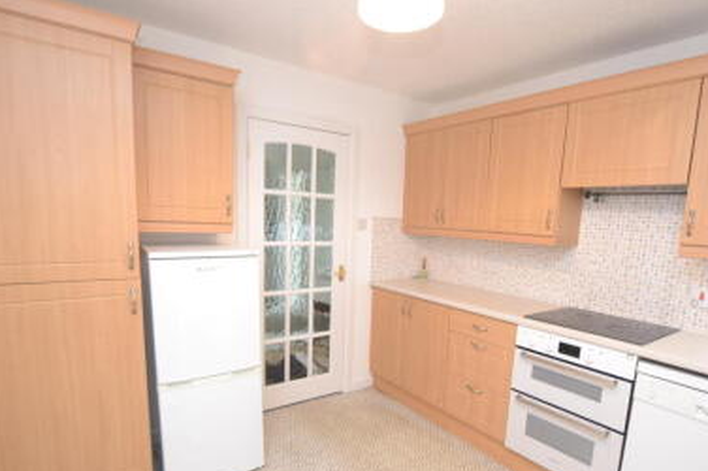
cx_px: 378
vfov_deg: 63.9
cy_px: 282
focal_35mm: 19
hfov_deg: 86.8
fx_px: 373
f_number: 3.5
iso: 1400
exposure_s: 1/60
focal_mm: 10
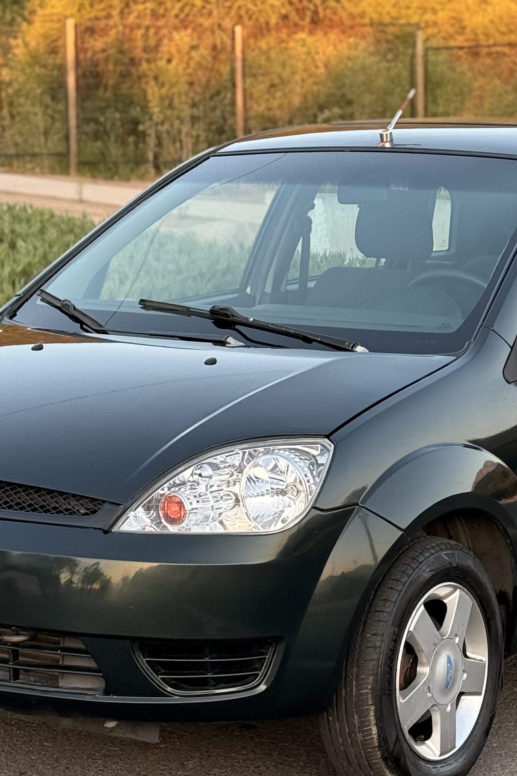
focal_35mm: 111
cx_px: 341
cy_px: 478
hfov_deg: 12.3
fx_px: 2390
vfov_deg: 18.4
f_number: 1.78
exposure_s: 1/242
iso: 100
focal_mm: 6.76
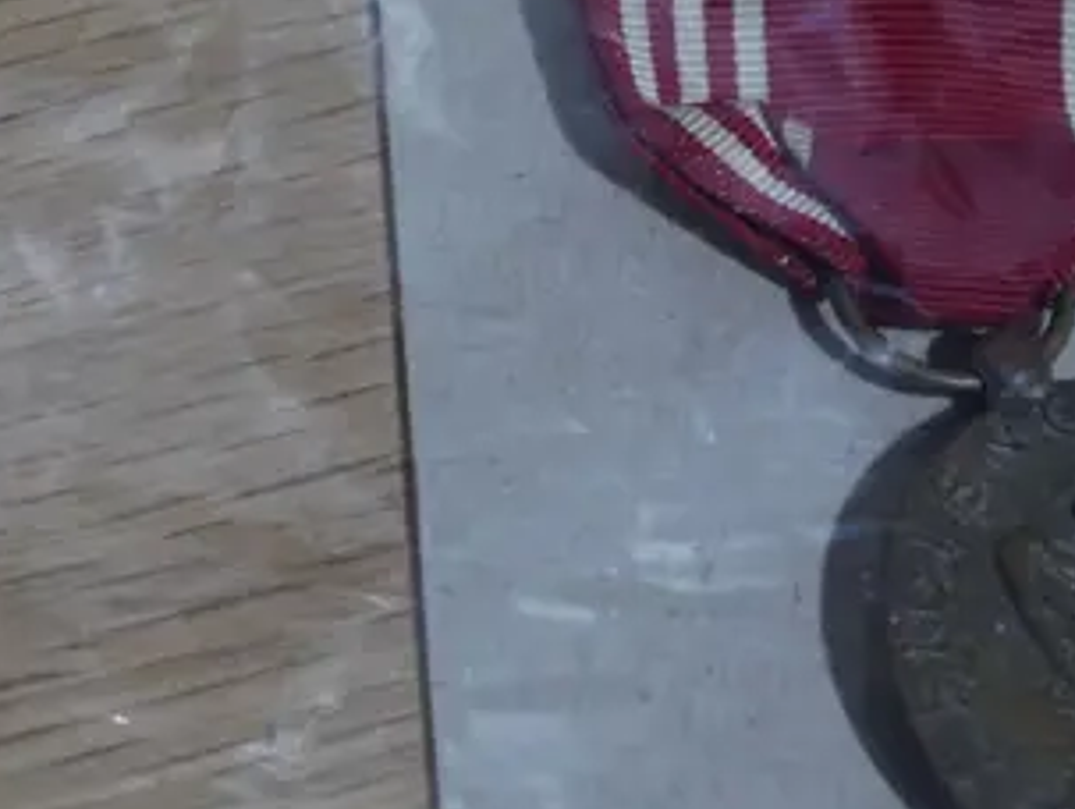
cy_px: 442
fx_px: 7555
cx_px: -192
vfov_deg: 6.1
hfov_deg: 8.1
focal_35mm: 243
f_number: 5.5
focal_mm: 36
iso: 500
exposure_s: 1/80
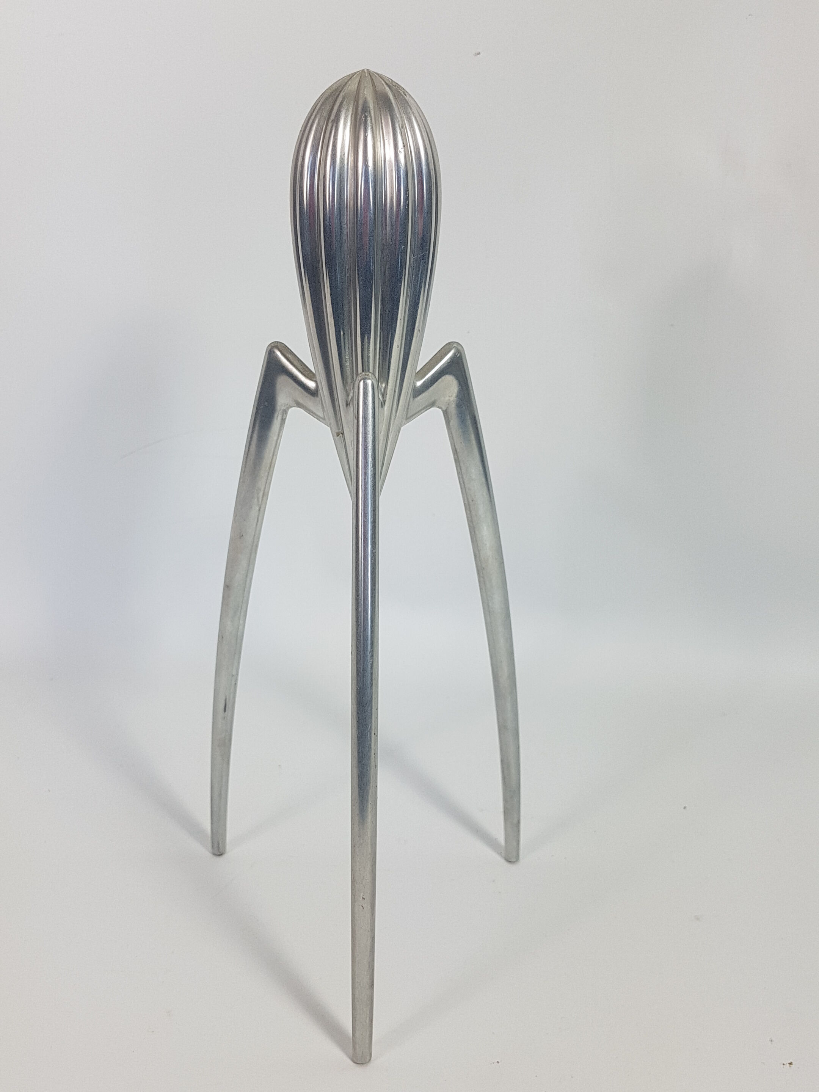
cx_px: 410
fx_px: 820
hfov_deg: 53.1
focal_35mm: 26
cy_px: 546
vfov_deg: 67.3
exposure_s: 1/122
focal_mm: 4.2
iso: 50
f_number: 1.7
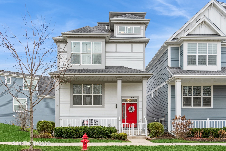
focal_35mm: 33
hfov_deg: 57.2
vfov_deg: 40.0
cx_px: 113
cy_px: 76
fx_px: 207
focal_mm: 22
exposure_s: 1/100
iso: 250
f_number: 8
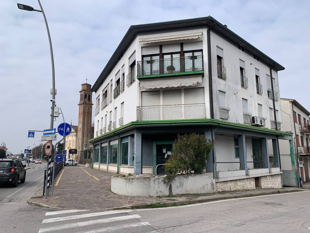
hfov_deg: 67.3
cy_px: 116
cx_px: 155
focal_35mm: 26
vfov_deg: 53.1
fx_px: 233
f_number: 1.8
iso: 25
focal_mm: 4.25
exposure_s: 1/2257
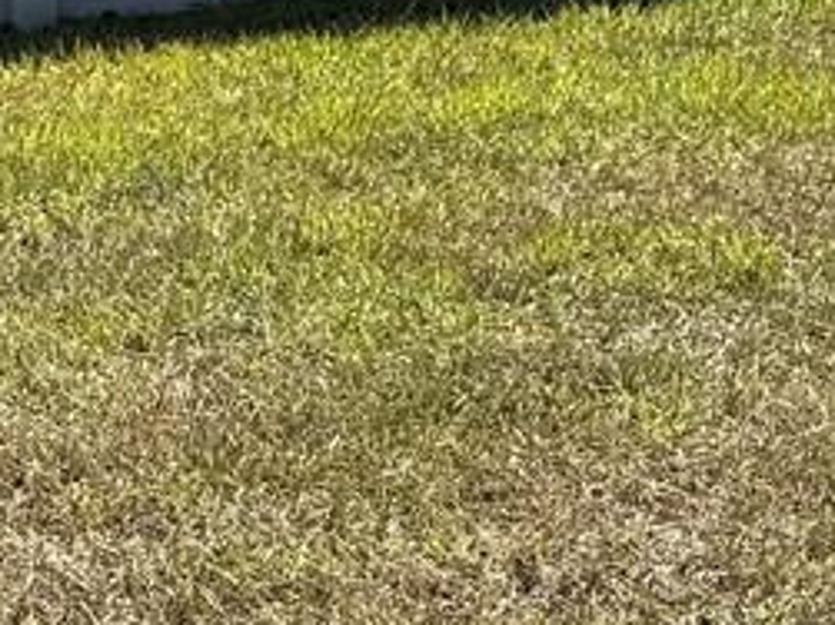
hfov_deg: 12.6
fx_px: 3689
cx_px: -143
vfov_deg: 9.4
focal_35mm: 153
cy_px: 987
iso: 80
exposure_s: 1/2611
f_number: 1.78
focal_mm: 6.76
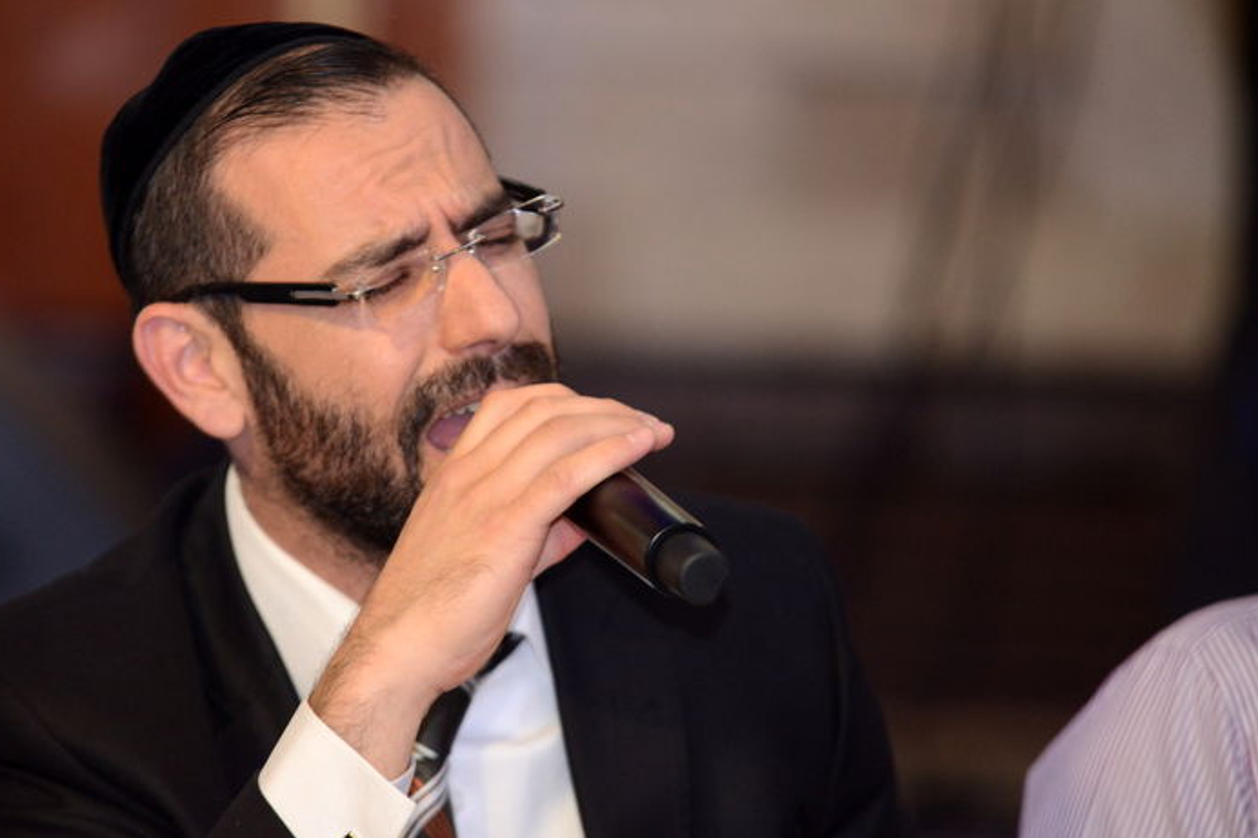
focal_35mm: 312
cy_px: 439
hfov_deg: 6.6
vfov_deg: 4.4
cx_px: 562
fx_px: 10899
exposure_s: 1/160
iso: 1600
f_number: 4
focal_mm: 270
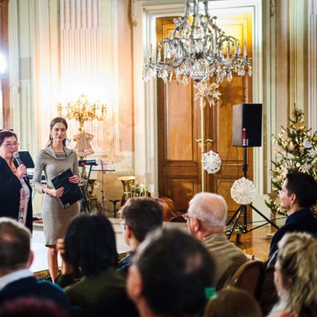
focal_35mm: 73
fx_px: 756
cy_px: 181
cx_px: 104
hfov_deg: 23.6
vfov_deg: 23.7
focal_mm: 50
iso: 12800
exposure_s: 1/1000
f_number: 2
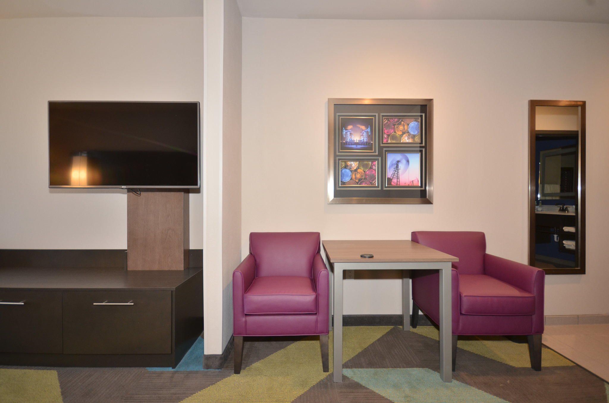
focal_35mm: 16
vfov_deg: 71.8
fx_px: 279
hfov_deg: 95.1
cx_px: 304
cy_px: 202
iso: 250
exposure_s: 1/20
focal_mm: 11
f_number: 5
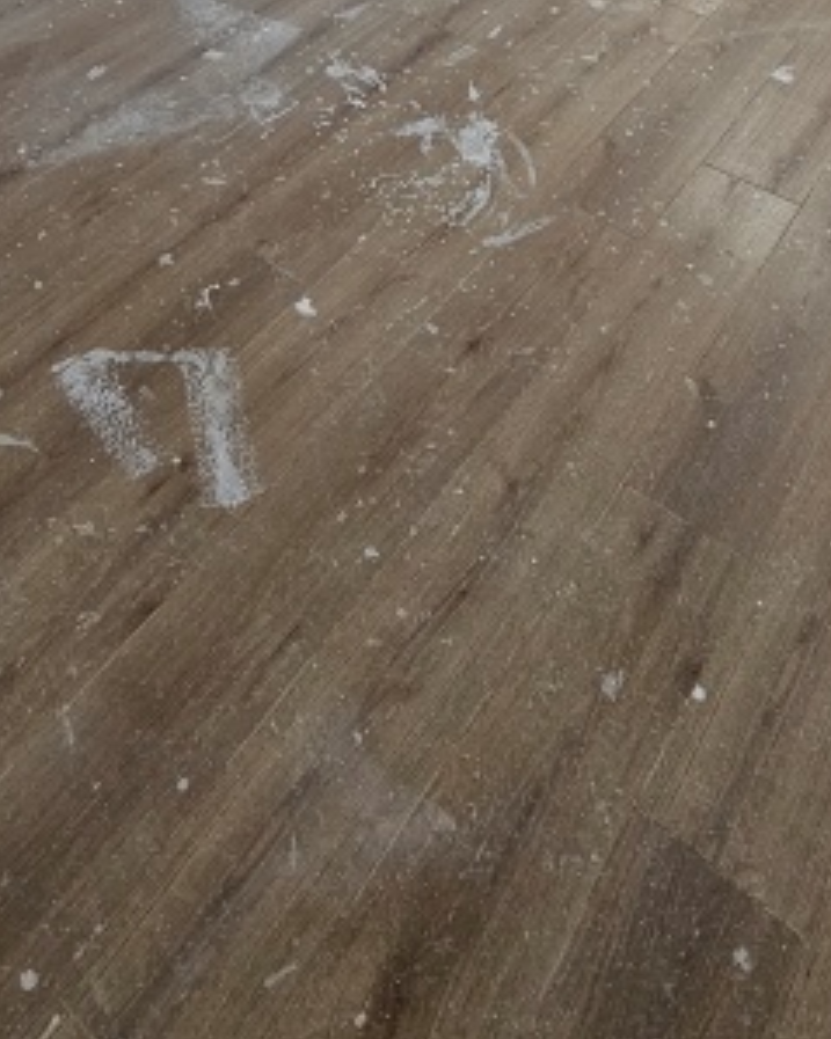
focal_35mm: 34
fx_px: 1046
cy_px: -122
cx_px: 515
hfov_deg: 43.0
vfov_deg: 41.4
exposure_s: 1/50
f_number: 2.2
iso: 250
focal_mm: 2.2
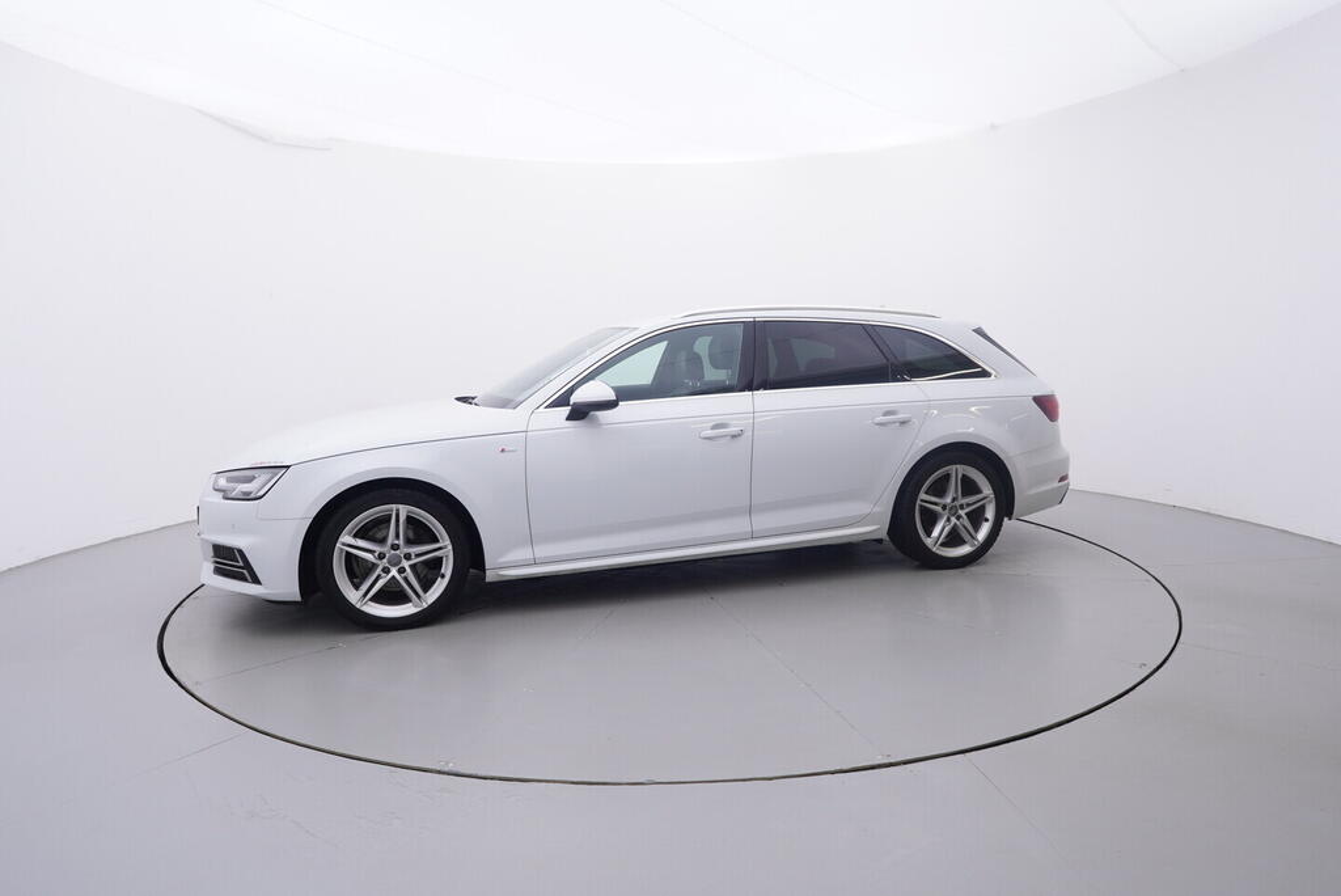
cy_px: 448
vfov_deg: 56.2
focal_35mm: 22
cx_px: 670
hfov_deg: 77.3
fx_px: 839
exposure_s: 1/80
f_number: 5
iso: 200
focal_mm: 15
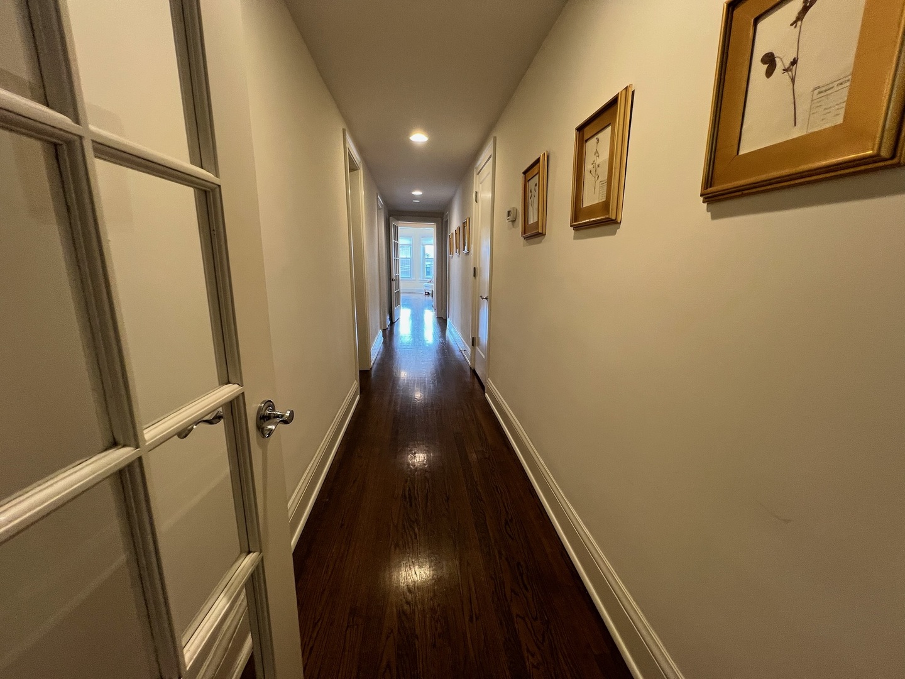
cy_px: 340
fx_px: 340
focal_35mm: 13
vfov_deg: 89.9
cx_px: 452
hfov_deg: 106.2
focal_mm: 1.57
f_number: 1.8
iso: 125
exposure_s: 1/60
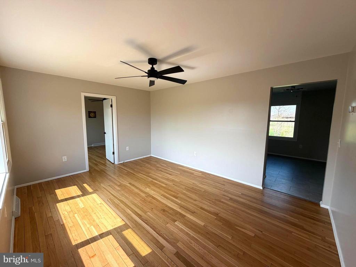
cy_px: 134
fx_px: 144
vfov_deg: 85.7
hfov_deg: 102.1
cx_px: 178
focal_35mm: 14
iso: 40
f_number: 2.2
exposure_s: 1/189
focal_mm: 2.22
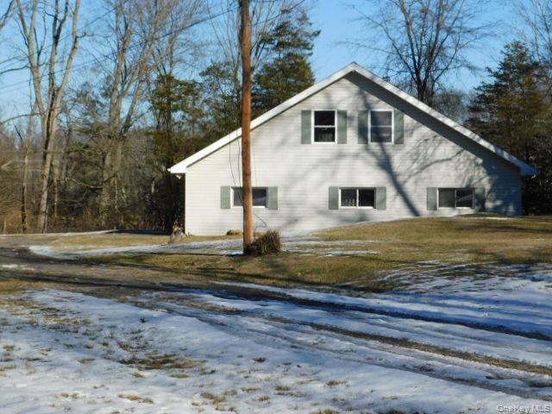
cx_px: 276
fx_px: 1276
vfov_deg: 18.4
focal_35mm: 80
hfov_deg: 24.4
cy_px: 207
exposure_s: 1/1000
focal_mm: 14.2
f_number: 4.4
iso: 125
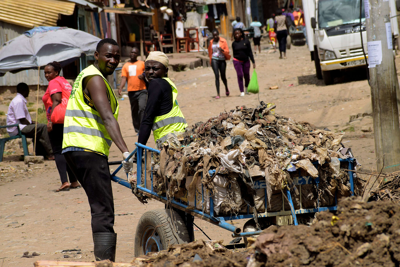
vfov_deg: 4.8
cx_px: 200
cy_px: 134
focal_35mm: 285
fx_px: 3167
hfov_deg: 7.2
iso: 100
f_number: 14
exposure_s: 1/125
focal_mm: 190
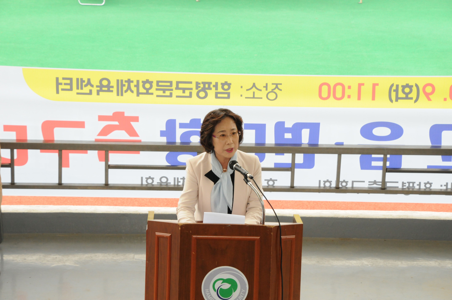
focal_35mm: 135
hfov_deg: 15.2
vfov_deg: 10.1
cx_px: 226
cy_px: 150
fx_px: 1693
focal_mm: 90
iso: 1250
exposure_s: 1/250
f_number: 13
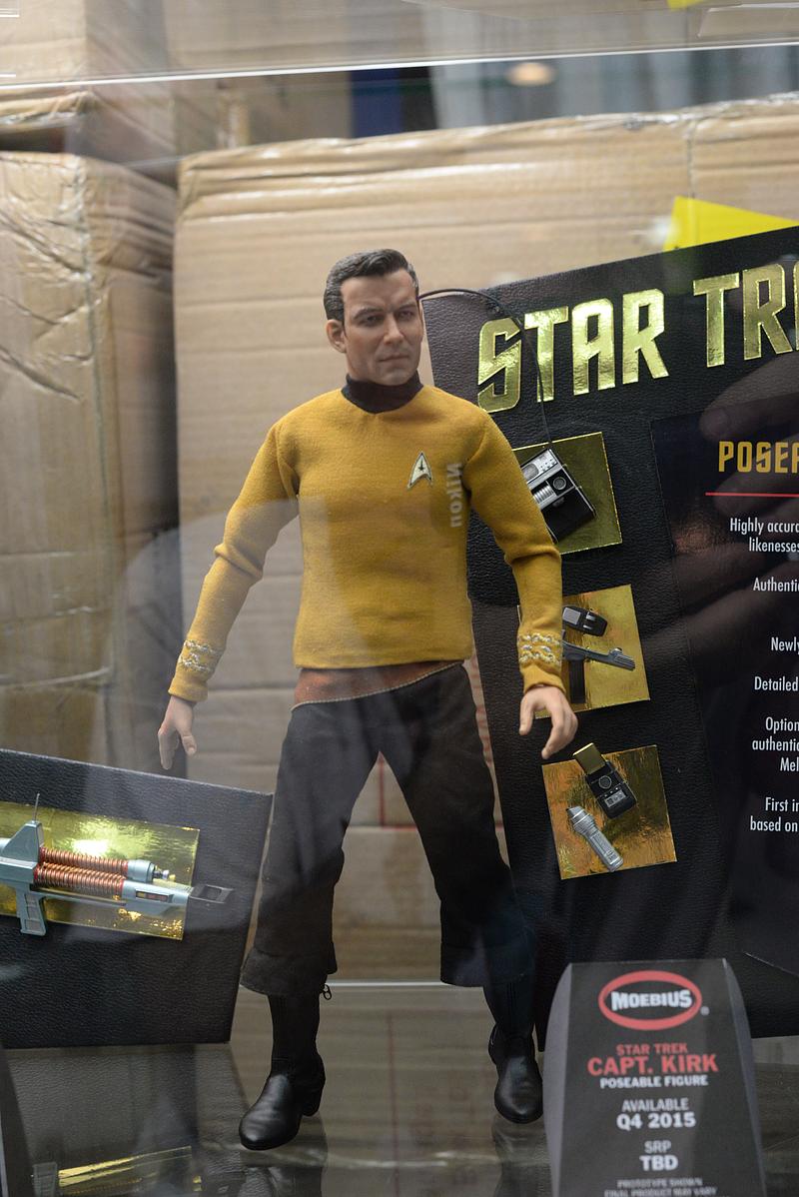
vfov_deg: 39.6
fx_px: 1663
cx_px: 400
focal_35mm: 50
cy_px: 598
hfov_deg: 27.0
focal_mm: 50
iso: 3200
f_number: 7.1
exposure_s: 1/125
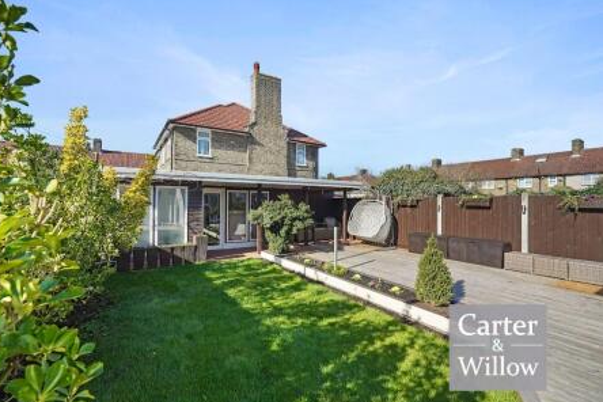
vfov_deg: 77.3
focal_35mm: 15
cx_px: 281
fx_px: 251
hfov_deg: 100.2
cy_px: 192
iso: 800
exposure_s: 1/500
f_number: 8
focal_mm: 14
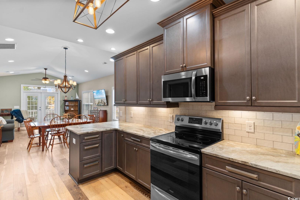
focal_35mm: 17
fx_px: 142
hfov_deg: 93.3
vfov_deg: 70.4
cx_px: 150
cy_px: 100
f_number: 4.8
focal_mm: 11.5
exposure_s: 1/3
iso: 100
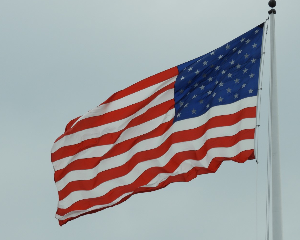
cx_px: 165
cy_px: 124
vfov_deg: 6.2
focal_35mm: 249
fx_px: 2210
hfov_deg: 7.8
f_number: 5.3
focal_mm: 39.4
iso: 100
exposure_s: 1/800
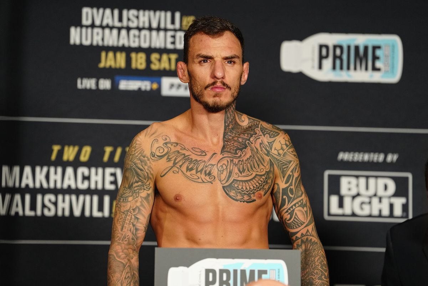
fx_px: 2378
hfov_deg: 10.3
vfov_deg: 6.9
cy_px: 143
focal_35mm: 200
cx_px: 214
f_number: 3.5
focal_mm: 200
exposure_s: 1/400
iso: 2500
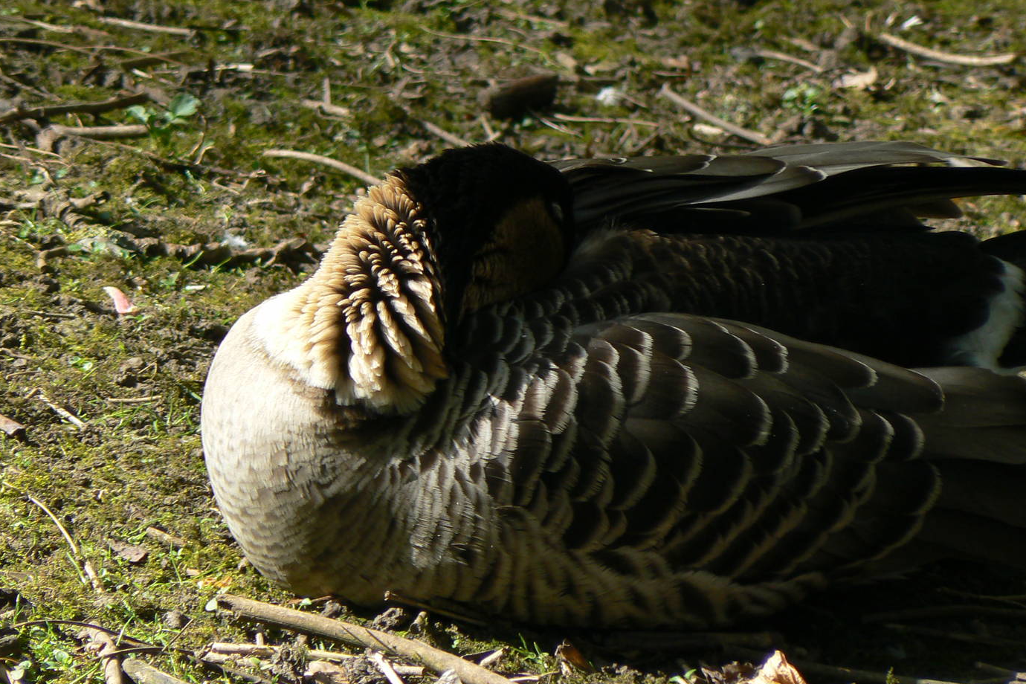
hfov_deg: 4.0
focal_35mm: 521
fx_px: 14847
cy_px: 303
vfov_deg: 2.6
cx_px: 466
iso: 80
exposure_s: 1/160
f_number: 5.6
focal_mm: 72
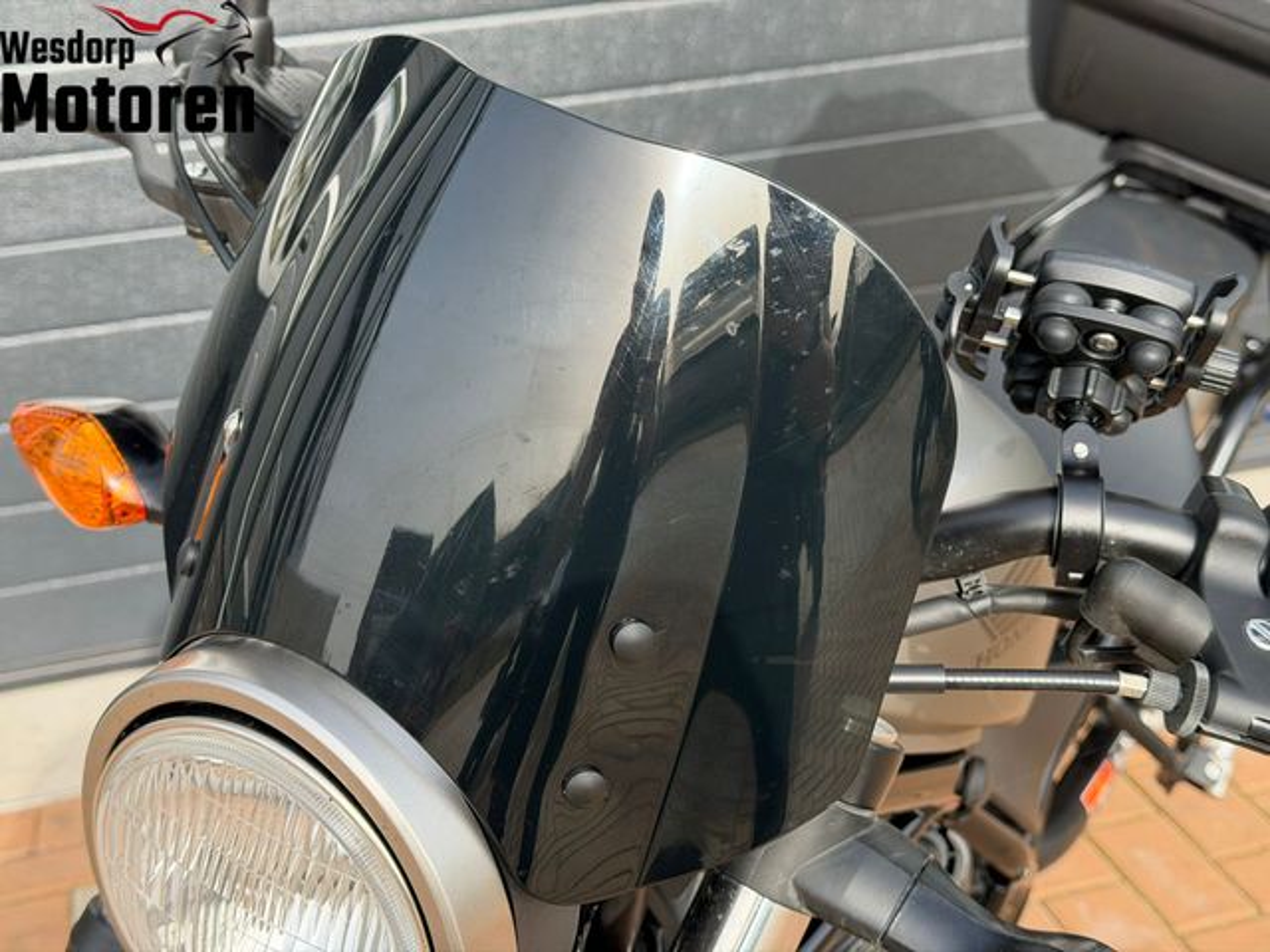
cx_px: 635
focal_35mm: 48
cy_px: 476
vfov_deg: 30.3
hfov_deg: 39.7
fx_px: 1761
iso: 100
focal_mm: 6.76
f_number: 1.78
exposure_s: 1/1116
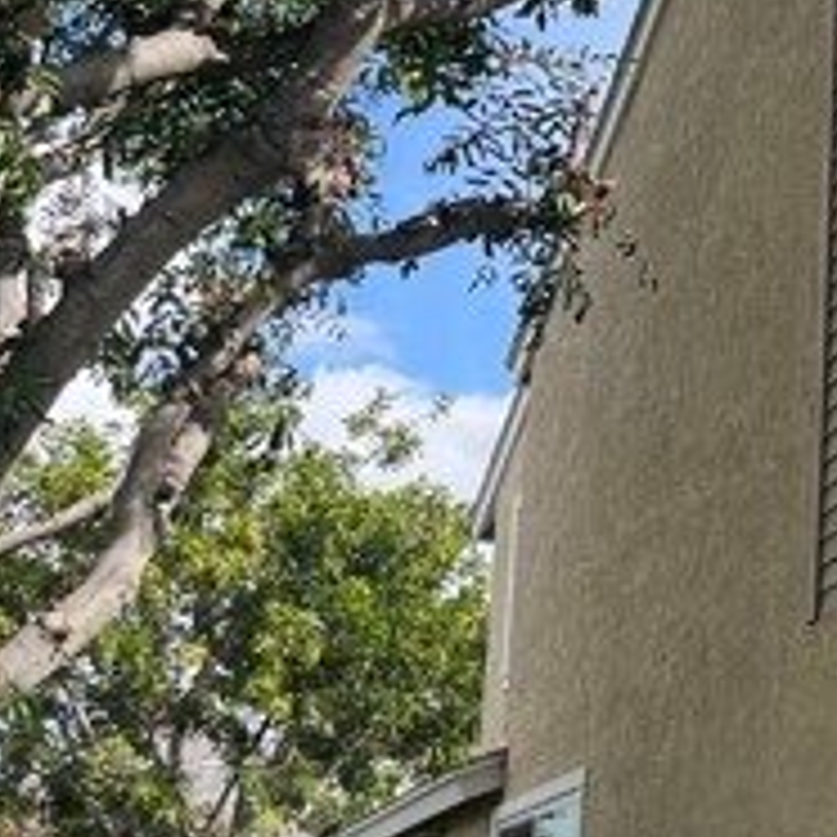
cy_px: 608
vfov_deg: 21.8
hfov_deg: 19.2
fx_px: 2161
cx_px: 1251
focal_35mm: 79
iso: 50
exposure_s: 1/1647
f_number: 1.6
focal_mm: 5.1
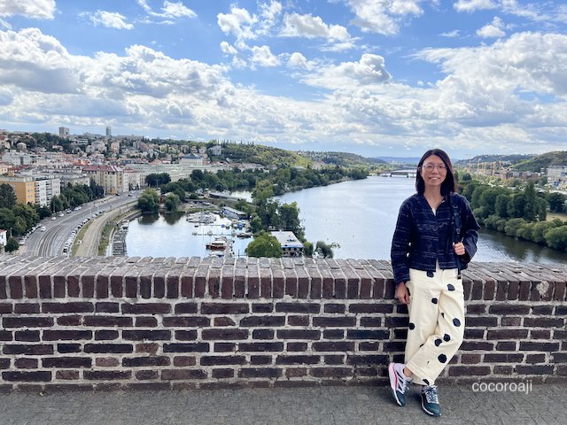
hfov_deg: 67.3
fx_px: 426
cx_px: 284
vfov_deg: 53.1
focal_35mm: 26
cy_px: 212
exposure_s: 1/5319
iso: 50
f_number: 1.5
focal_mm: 5.7
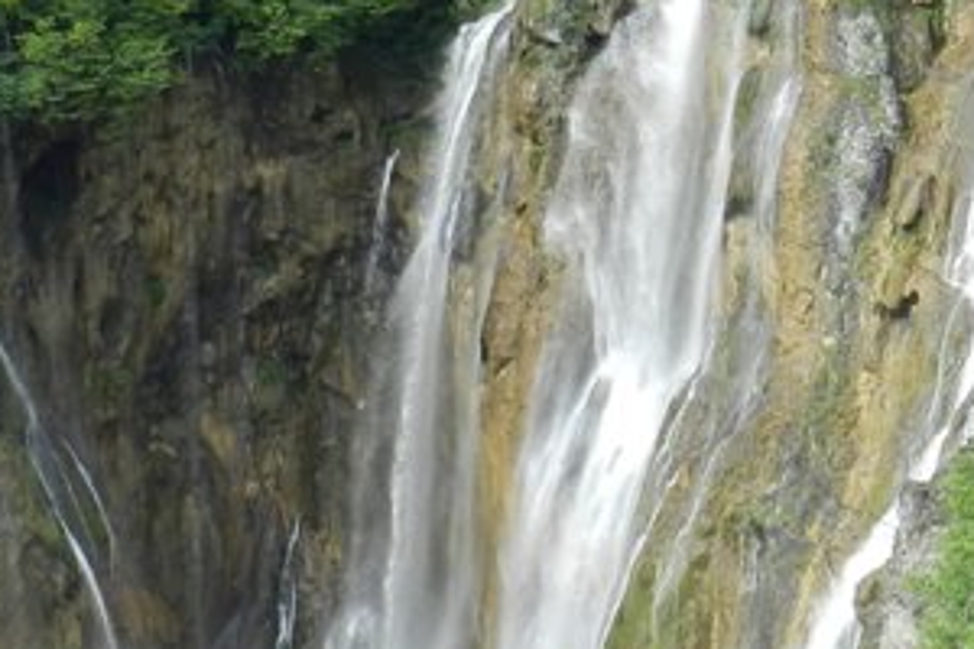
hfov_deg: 9.6
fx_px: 5762
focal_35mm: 213
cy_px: 331
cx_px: 756
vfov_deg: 6.4
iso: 160
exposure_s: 1/400
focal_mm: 10.7
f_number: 4.6
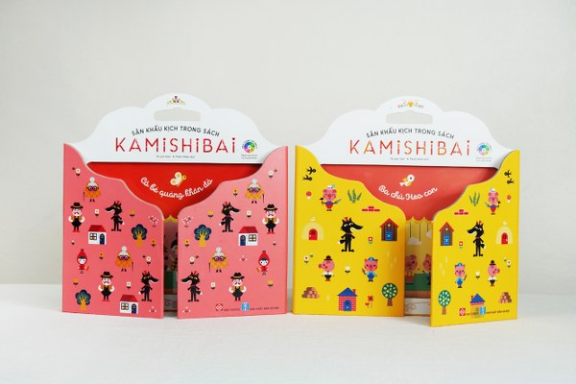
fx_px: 912
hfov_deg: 35.1
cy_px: 192
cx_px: 288
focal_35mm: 57
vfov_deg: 23.8
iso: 160
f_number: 4
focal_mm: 38
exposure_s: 1/160
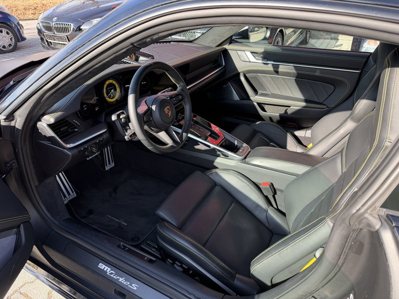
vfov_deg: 56.8
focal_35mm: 24
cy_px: 150
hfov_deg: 71.6
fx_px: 277
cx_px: 200
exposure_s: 1/329
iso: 80
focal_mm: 6.76
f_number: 1.78
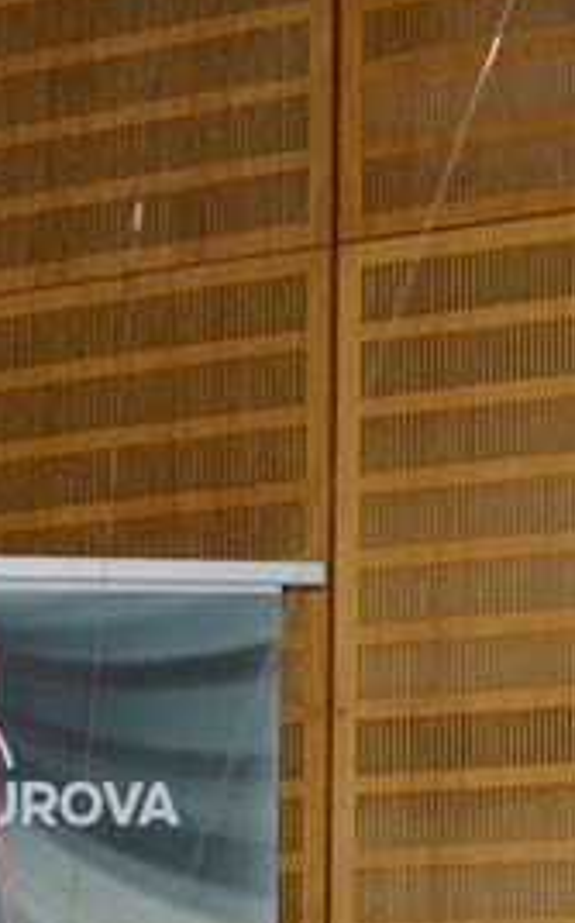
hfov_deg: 9.2
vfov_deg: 13.6
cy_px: 1679
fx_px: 3442
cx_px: -358
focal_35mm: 137
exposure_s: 1/60
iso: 500
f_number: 4.5
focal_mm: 24
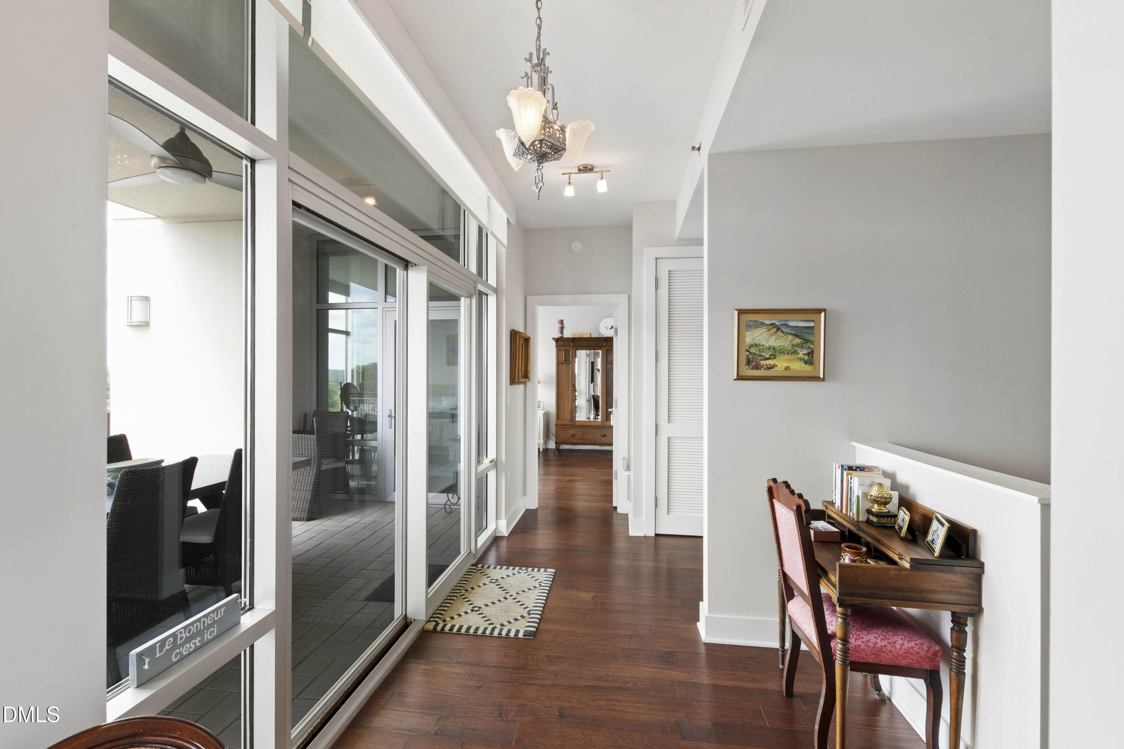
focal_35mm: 15
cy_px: 374
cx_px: 562
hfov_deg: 100.4
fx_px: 468
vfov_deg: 77.3
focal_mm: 10
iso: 100
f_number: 8
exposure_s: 1/6
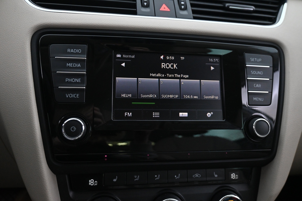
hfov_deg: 64.6
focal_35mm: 28
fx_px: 239
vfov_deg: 45.7
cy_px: 100
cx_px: 151
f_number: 3.8
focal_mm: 19
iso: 2800
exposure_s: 1/30
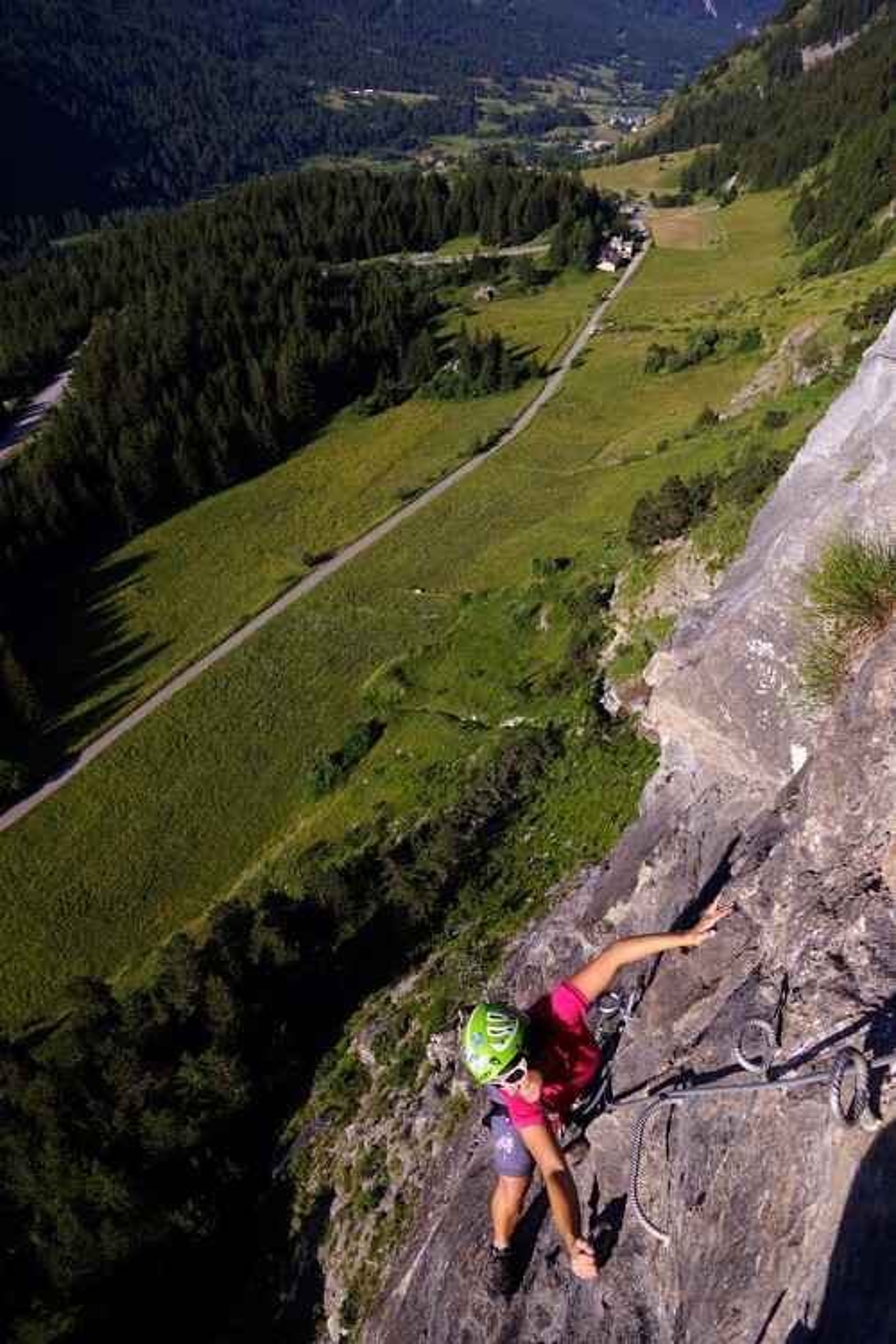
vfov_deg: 73.7
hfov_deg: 53.1
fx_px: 896
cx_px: 448
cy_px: 672
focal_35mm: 24
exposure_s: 1/350
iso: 50
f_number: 4.5
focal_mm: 16
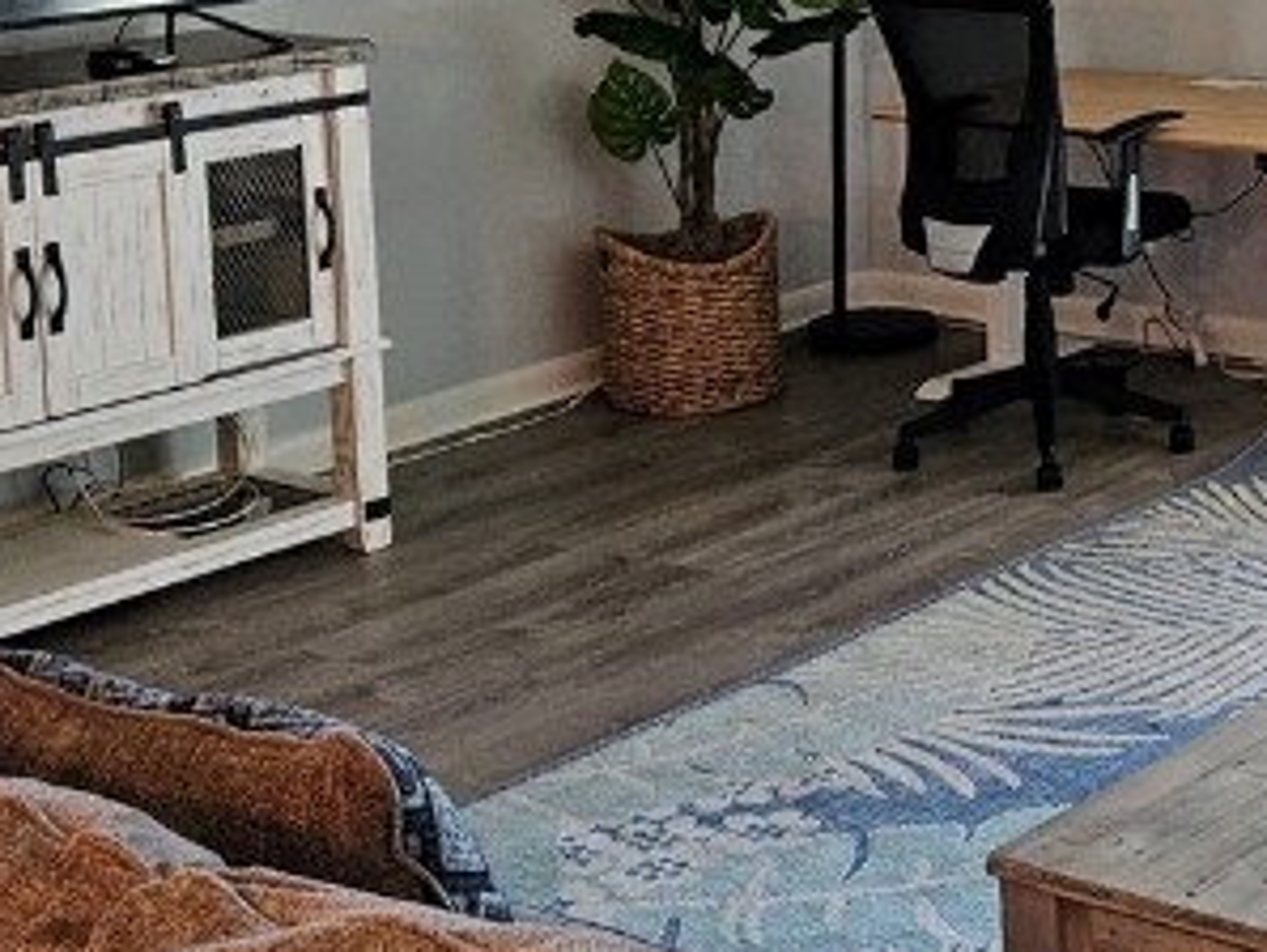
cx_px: 1190
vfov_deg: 18.2
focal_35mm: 79
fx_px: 2894
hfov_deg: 23.9
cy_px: -4
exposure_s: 1/60
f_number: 1.8
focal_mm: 5.4
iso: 64
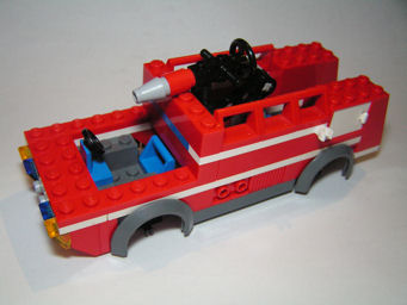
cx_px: 204
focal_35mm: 38
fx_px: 447
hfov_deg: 49.0
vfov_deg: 37.7
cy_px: 152
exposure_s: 1/40
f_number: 2.8
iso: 200
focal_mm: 6.3
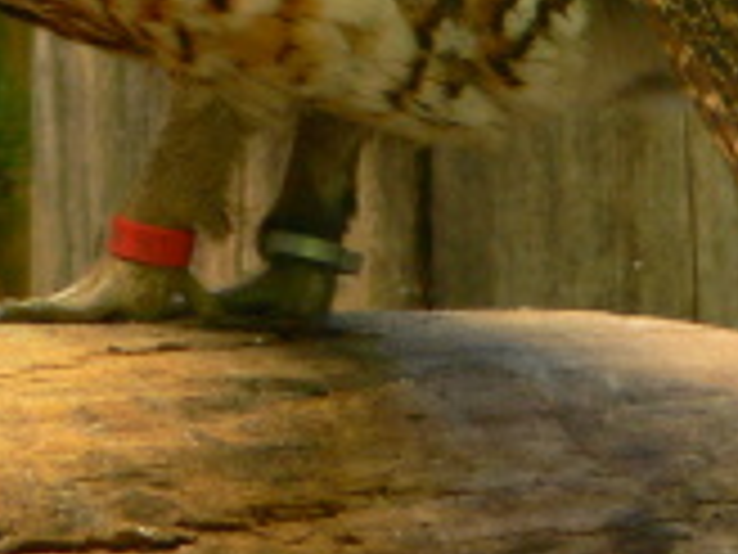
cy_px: -252
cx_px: 126
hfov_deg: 1.3
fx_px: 33301
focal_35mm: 1562
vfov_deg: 1.0
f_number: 3.7
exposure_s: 1/60
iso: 80
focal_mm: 88.8
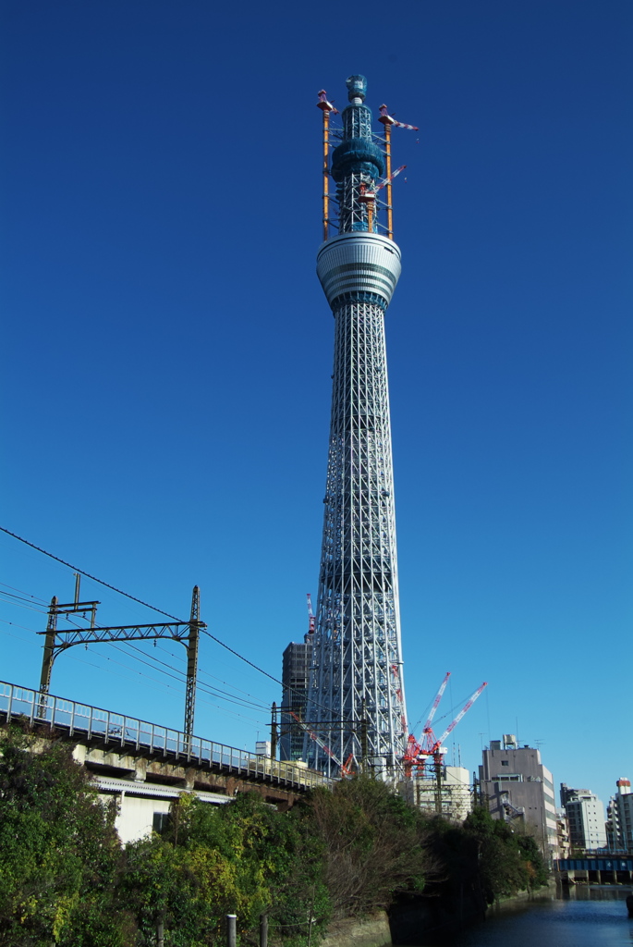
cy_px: 474
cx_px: 316
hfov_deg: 37.0
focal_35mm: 36
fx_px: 947
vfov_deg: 53.1
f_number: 5.6
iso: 100
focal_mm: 24
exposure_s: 1/500
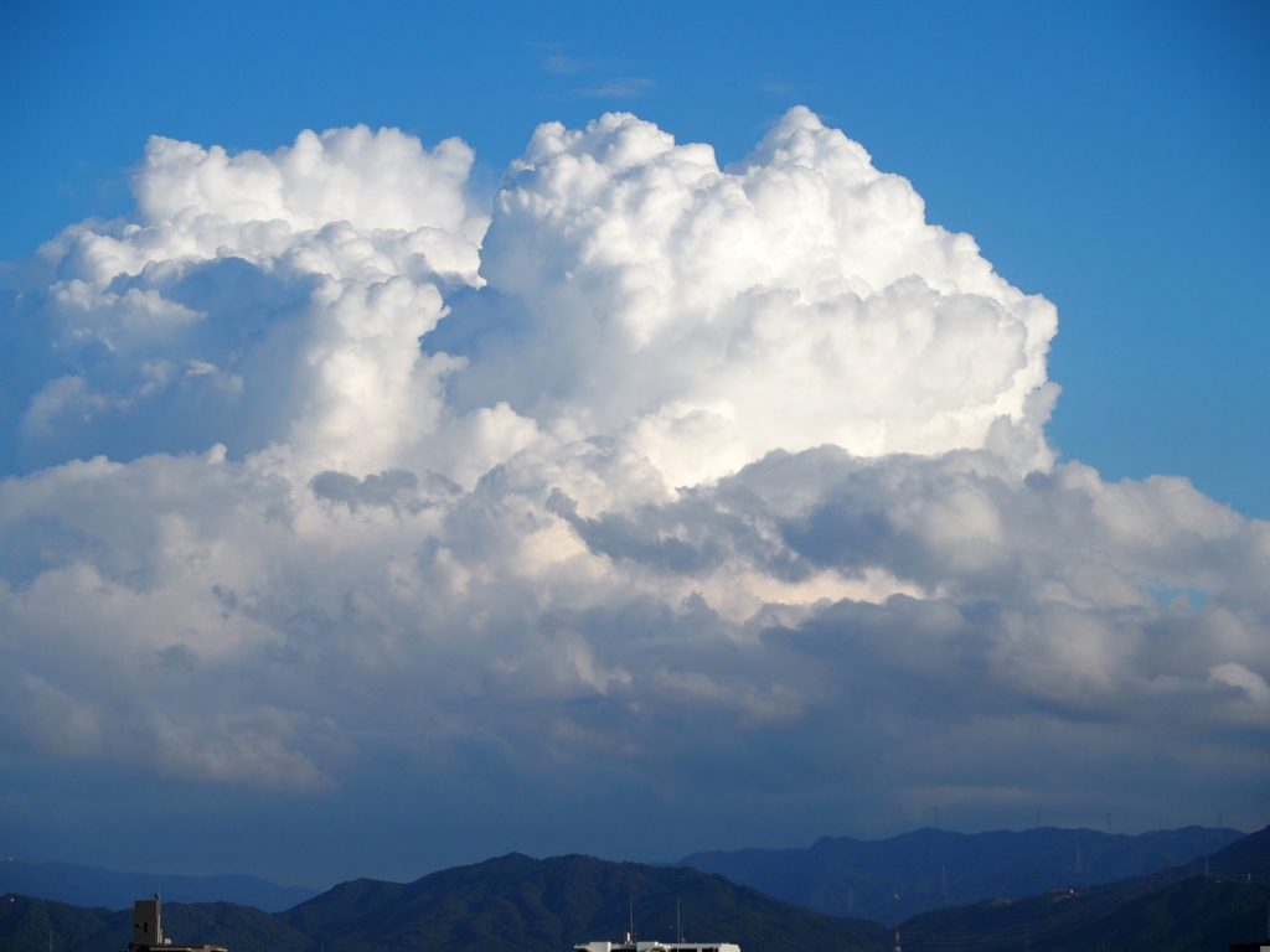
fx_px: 4109
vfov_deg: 13.2
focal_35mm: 112
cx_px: 635
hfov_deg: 17.6
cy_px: 476
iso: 100
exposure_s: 1/320
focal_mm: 24
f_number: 2.8
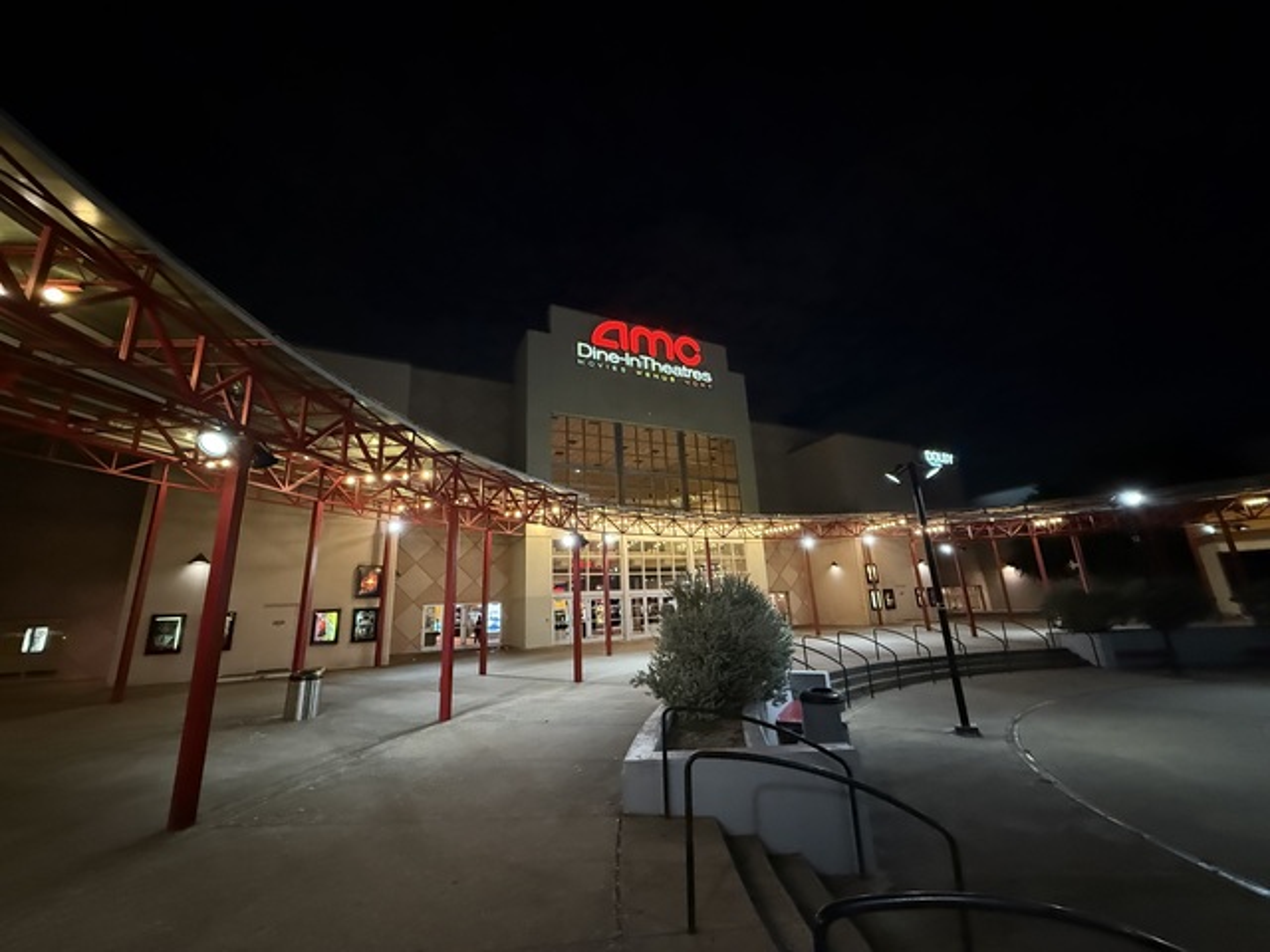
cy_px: 476
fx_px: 514
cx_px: 635
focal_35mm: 14
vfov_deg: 85.7
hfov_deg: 102.1
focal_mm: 2.22
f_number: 2.2
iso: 1250
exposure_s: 1/40
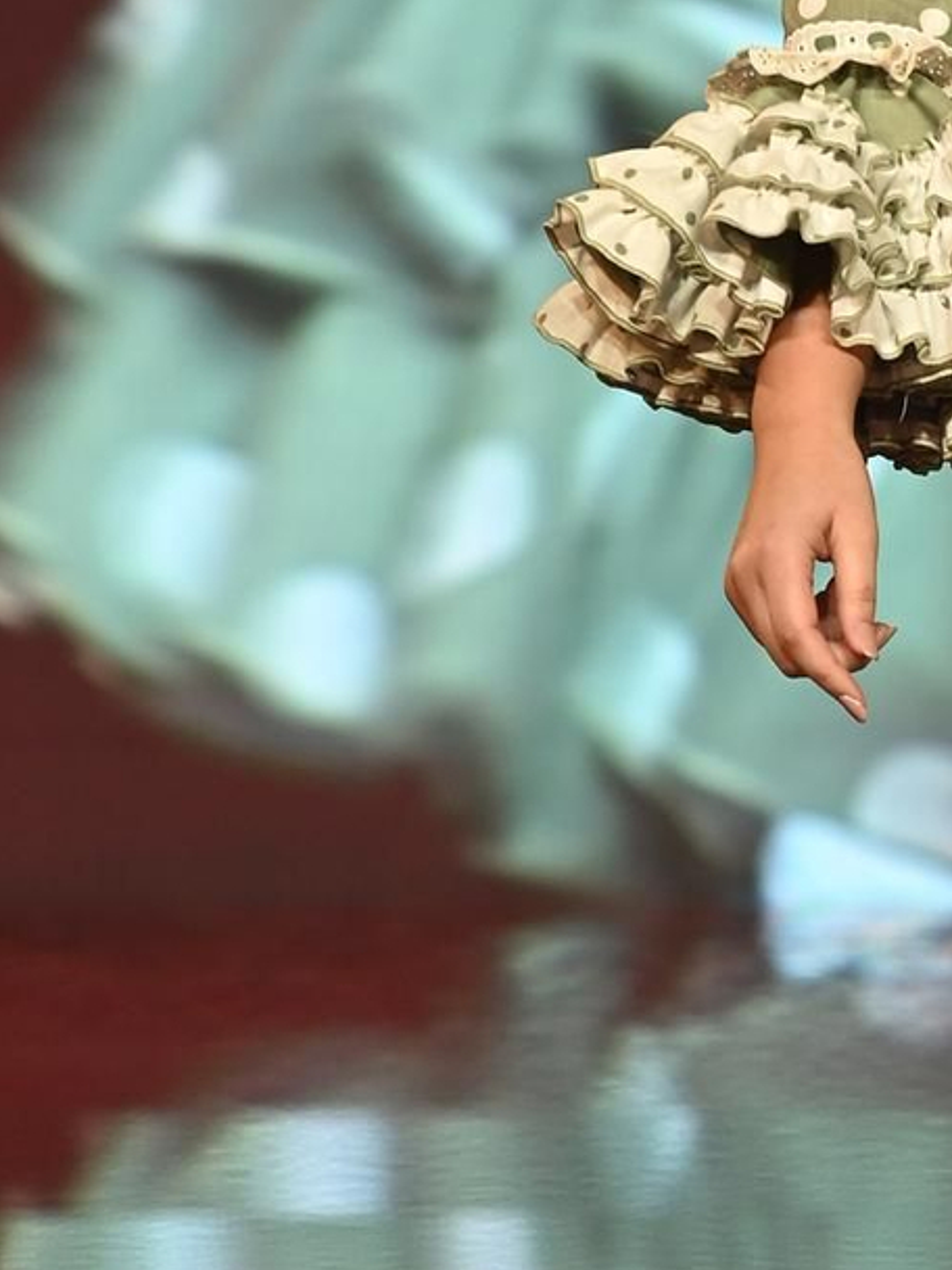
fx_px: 16721
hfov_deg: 3.3
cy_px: 621
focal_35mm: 456
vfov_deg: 4.3
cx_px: 1420
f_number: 4
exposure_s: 1/320
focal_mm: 120
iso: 1000
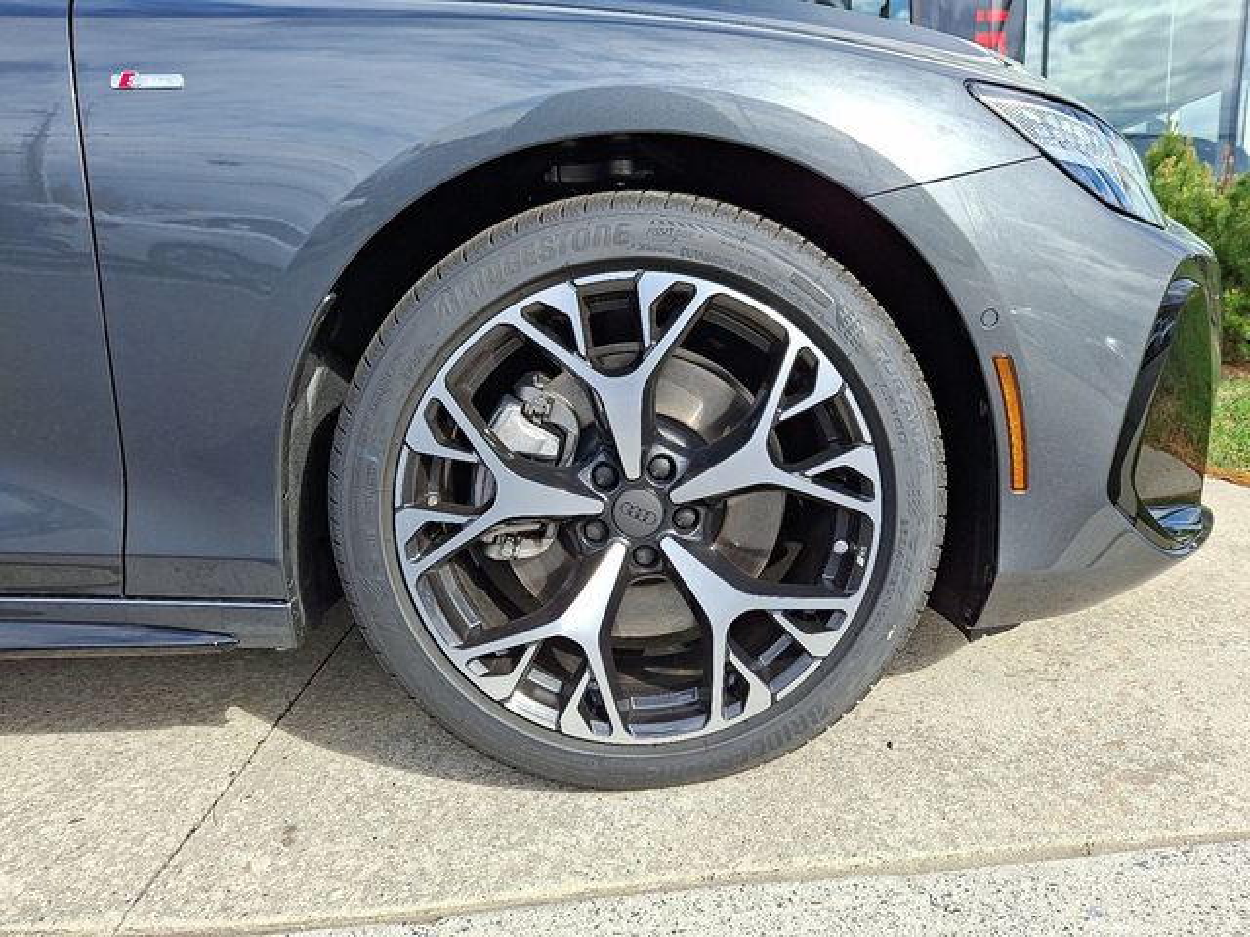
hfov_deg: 69.4
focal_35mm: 25
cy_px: 468
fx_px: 903
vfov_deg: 54.9
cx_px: 625
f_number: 1.8
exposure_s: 1/667
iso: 25
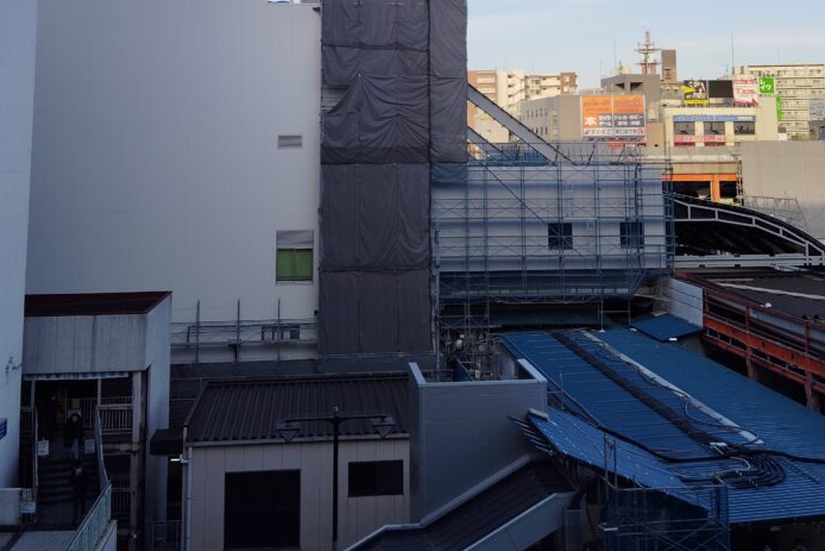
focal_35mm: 43
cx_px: 424
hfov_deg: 45.4
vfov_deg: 29.7
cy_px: 39
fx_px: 986
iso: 50
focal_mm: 4.22
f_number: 1.8
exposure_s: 1/370
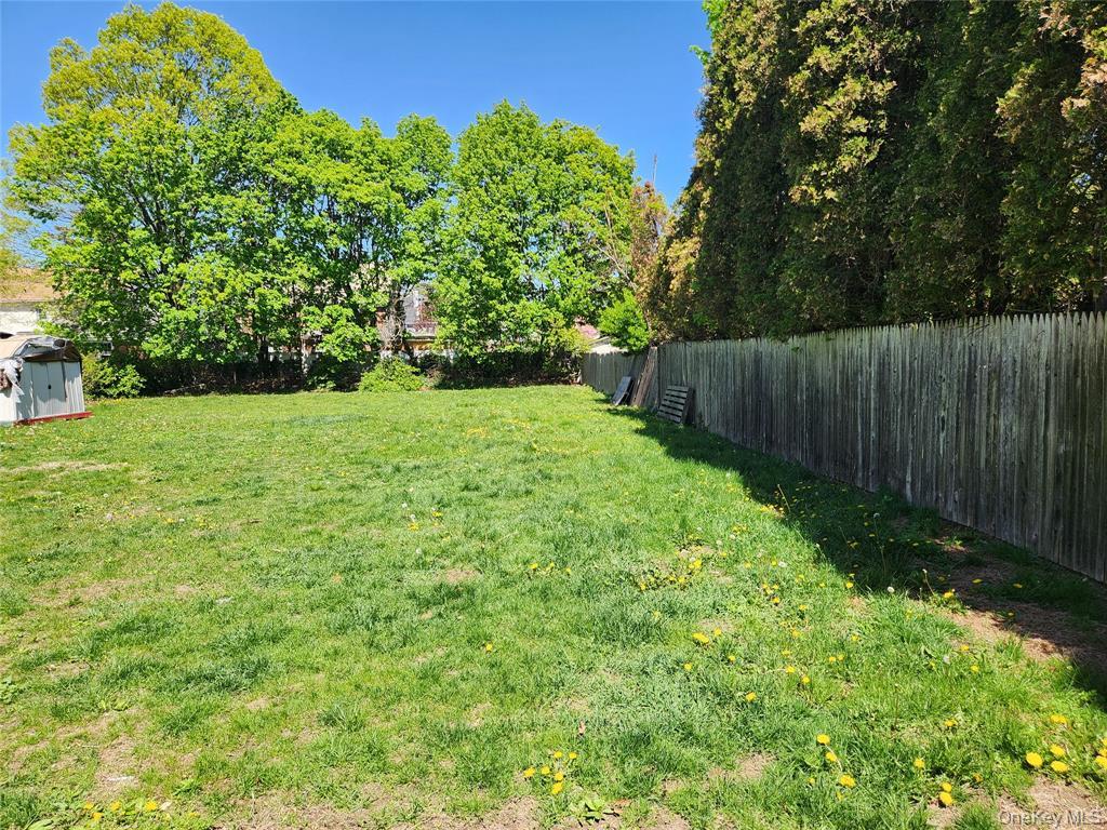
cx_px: 554
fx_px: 736
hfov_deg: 73.9
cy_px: 415
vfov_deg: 58.9
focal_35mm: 23
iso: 20
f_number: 1.8
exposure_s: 1/756
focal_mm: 5.4
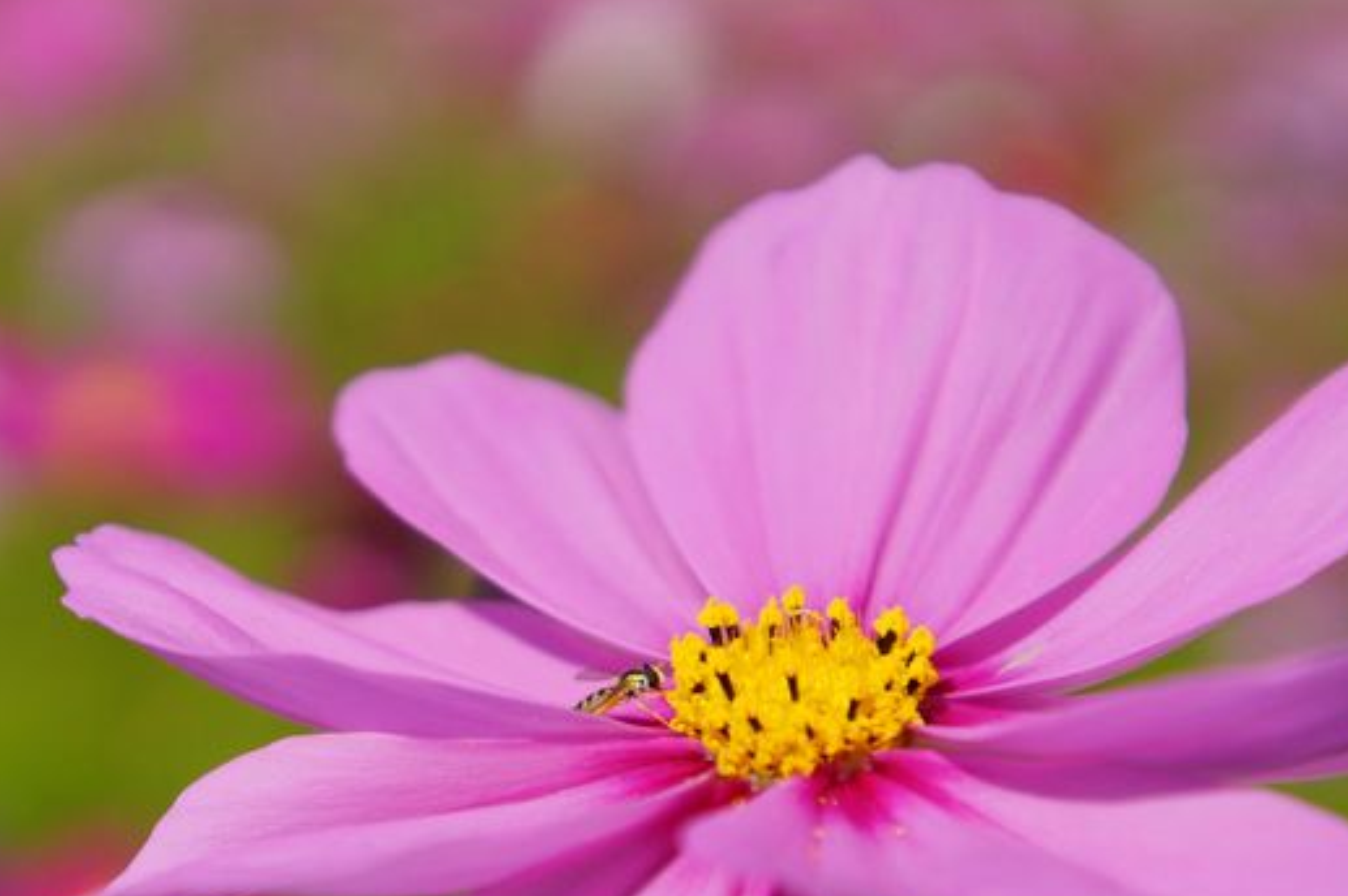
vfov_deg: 13.1
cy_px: 526
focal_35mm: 104
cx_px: 501
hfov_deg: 19.6
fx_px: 3891
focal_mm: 35
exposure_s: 1/3200
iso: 100
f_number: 3.2
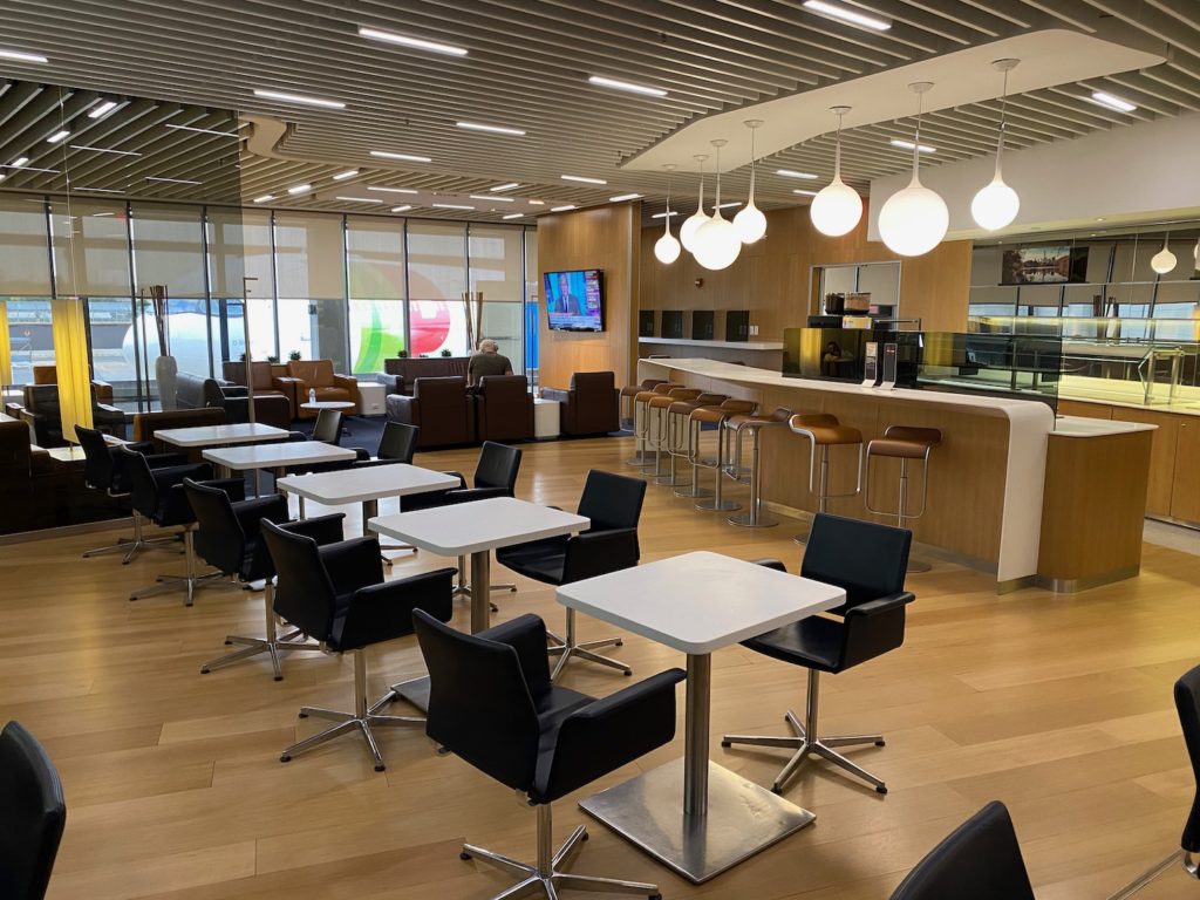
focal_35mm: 26
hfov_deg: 67.3
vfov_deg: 53.1
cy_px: 450
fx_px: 901
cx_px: 600
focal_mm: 4.25
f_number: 1.8
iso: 200
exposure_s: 1/60
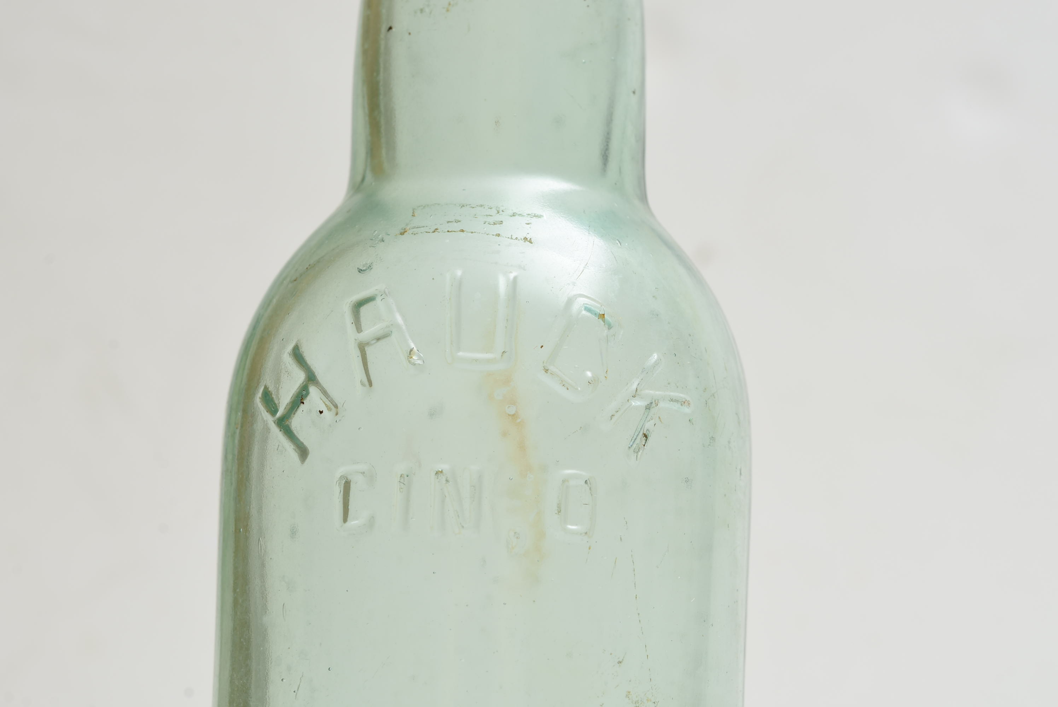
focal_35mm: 82
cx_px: 529
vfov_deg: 16.6
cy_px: 354
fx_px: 2426
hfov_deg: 24.6
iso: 100
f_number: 11
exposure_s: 1/100
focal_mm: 55
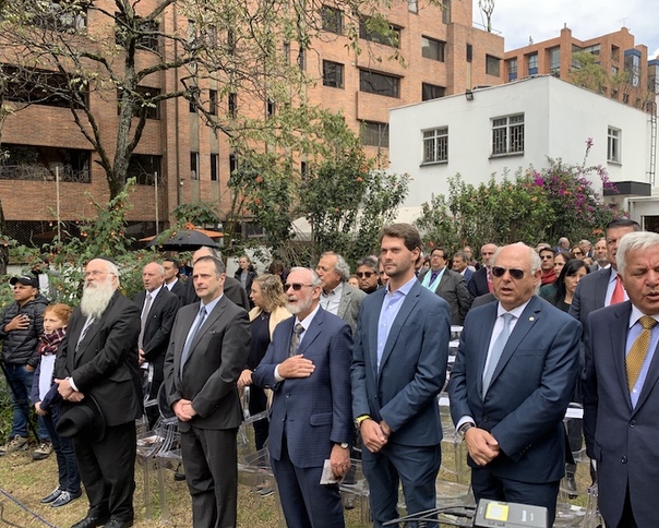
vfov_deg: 51.6
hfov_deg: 62.0
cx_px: 362
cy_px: 261
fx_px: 546
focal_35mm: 28
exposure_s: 1/455
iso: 25
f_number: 1.8
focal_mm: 4.25
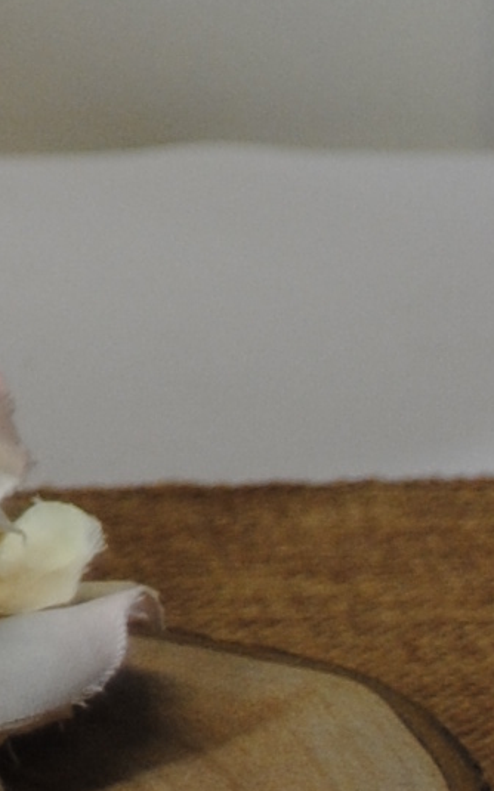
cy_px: -1001
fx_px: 6209
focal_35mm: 288
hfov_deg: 4.3
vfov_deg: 6.9
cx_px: -1374
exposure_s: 1/50
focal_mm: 26
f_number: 4.2
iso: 200
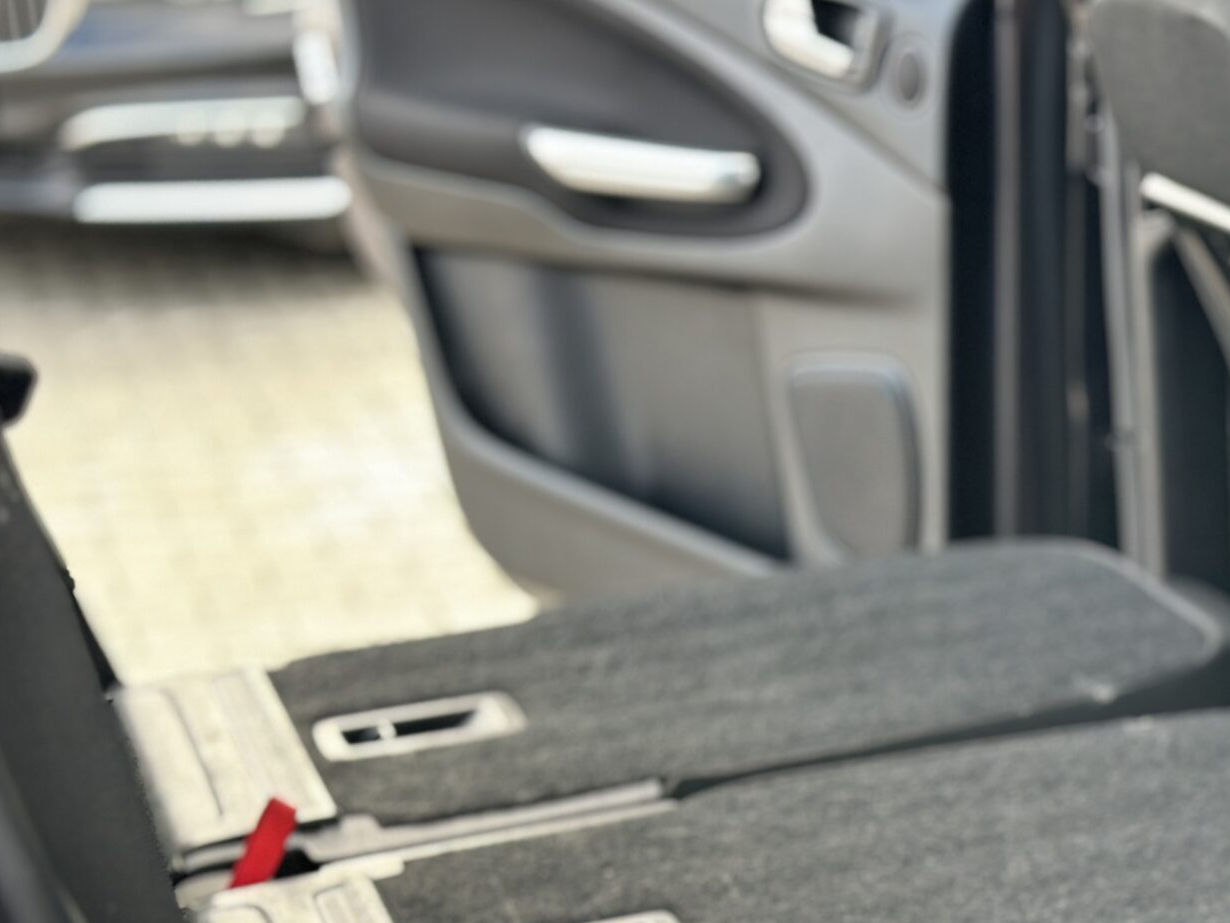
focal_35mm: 100
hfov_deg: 19.2
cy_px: 864
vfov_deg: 14.6
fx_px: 3554
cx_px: 1191
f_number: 1.78
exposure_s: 1/121
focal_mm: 6.86
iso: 100
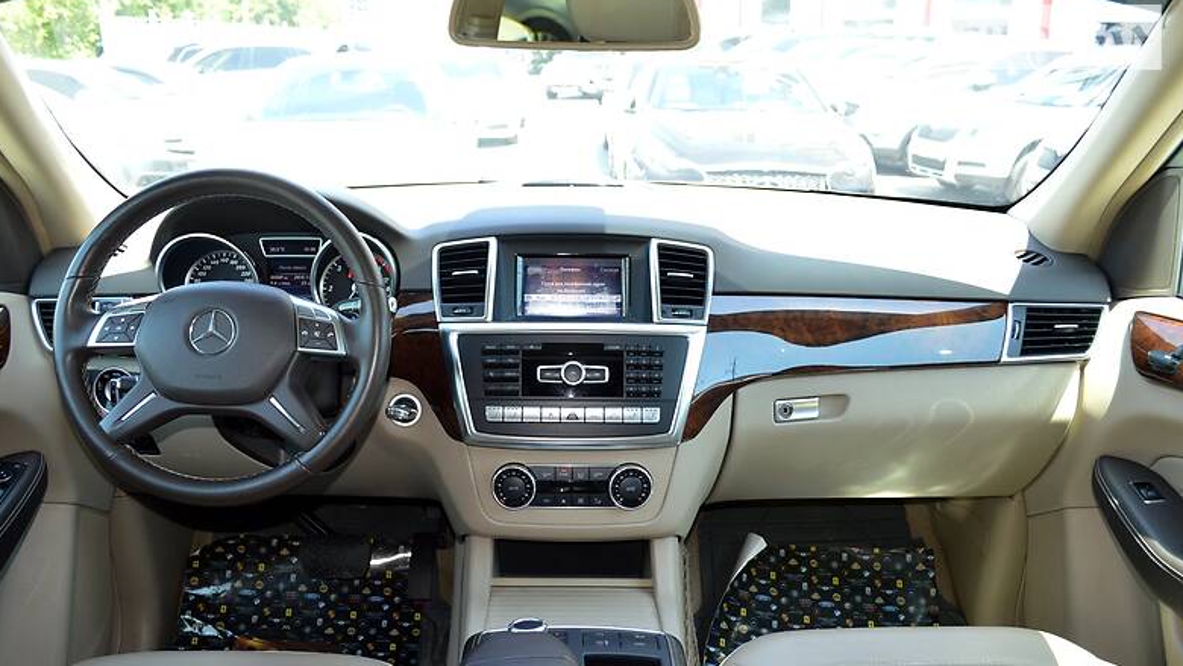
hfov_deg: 66.1
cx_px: 578
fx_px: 910
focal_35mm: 29
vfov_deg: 40.1
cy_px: 390
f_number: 4
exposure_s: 1/125
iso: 360
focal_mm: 18
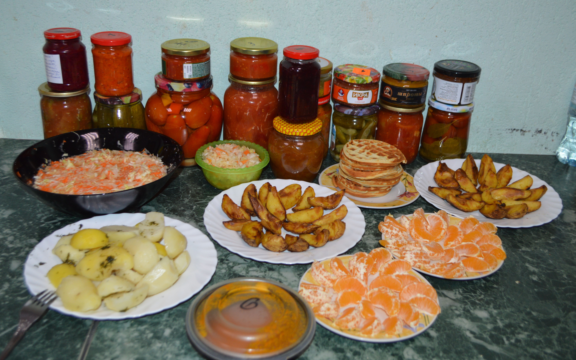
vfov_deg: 34.4
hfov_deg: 52.8
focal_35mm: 37
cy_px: 182
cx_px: 285
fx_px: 581
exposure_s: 1/60
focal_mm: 24
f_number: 4
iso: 400
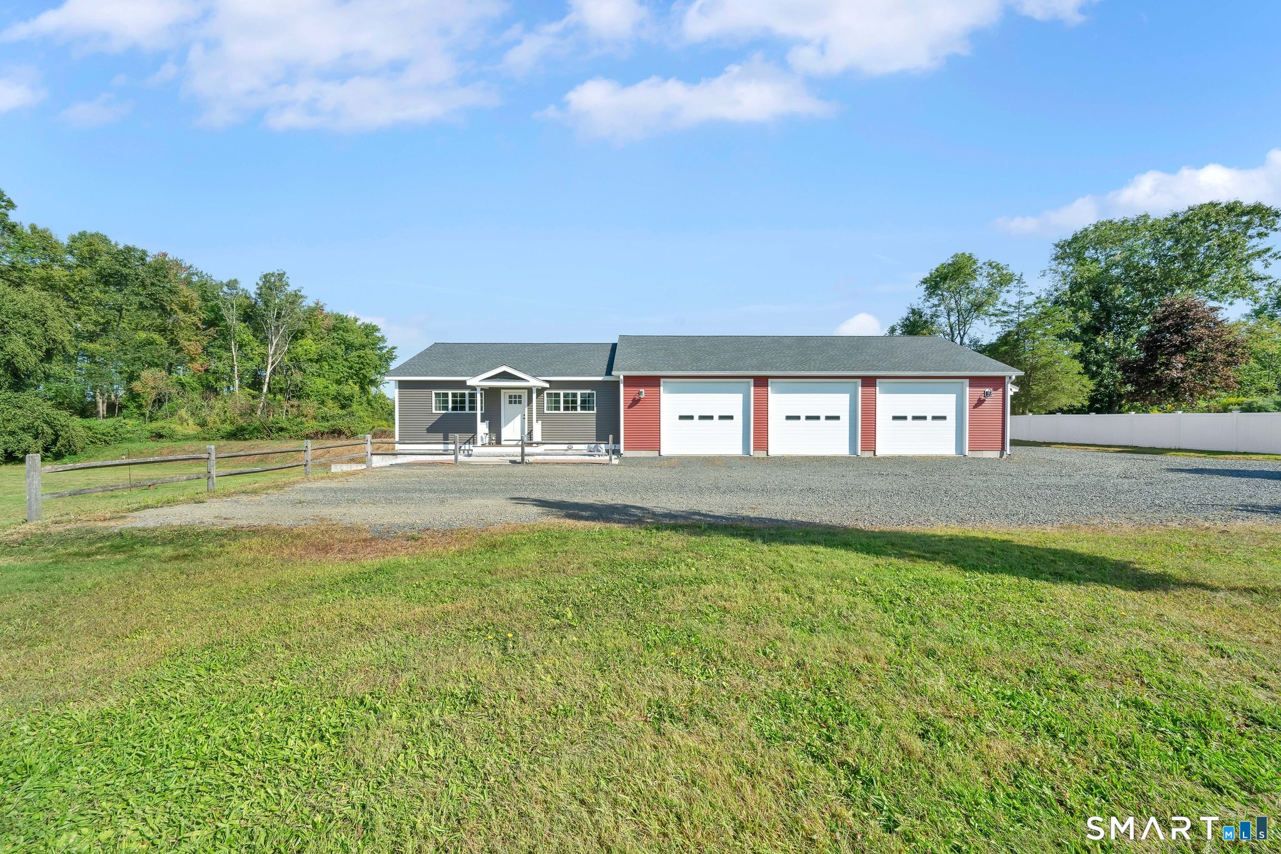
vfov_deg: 81.2
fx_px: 498
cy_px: 427
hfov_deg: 104.3
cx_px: 640
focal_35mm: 14
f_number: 10
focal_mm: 14
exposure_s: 1/1000
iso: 800
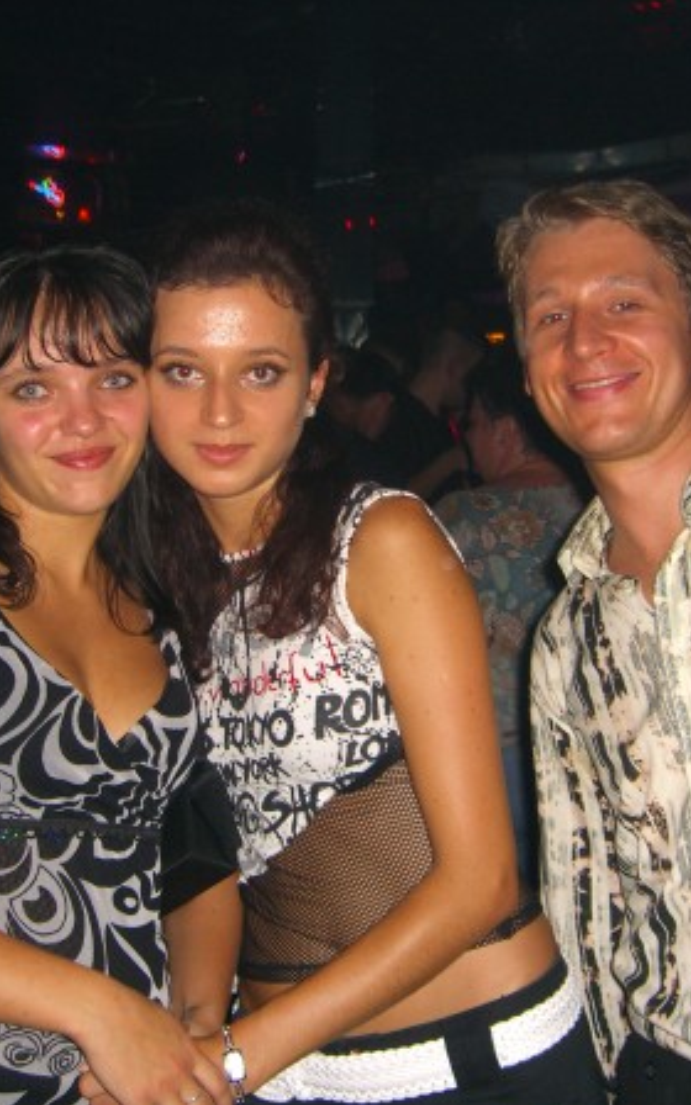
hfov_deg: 24.0
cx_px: 360
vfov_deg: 37.5
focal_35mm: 54
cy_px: 552
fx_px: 1627
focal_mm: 7.9
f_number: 2.8
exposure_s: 1/60
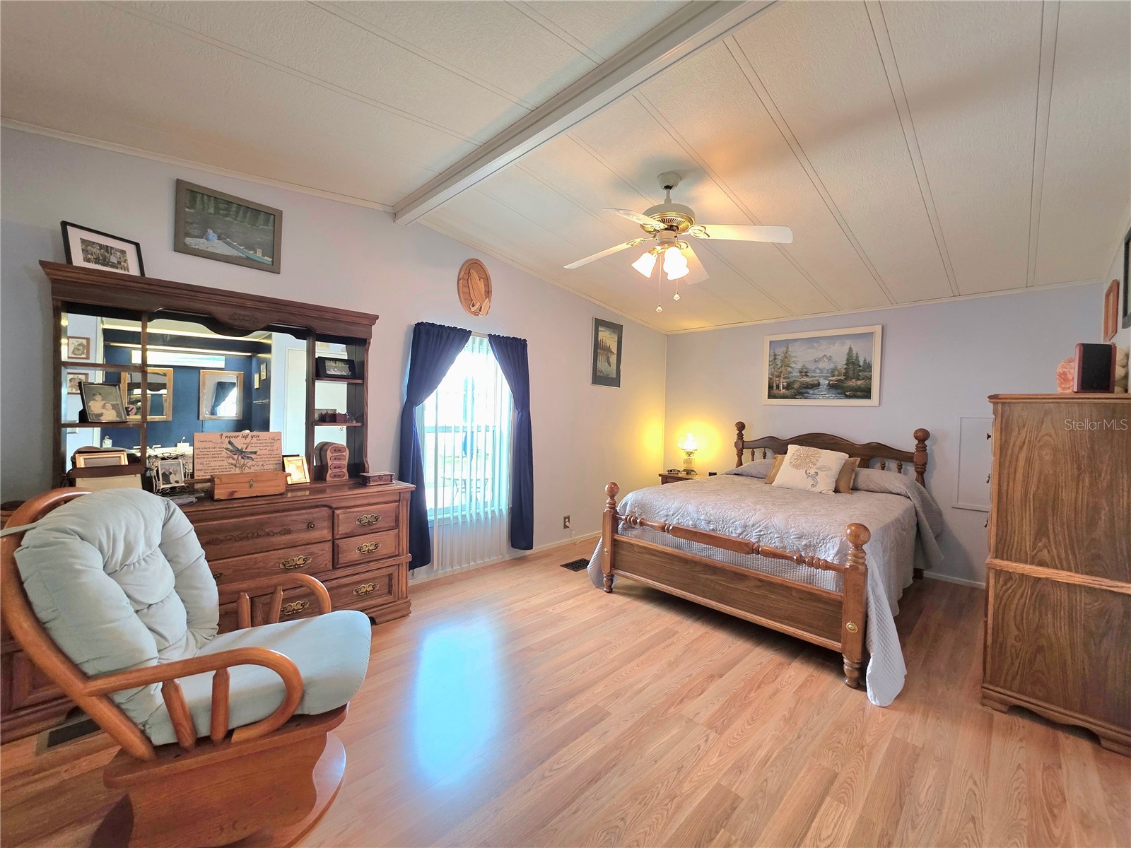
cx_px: 566
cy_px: 424
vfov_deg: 89.9
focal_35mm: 13
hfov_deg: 106.2
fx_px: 425
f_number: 1.9
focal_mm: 2.2
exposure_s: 1/60.2
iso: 160
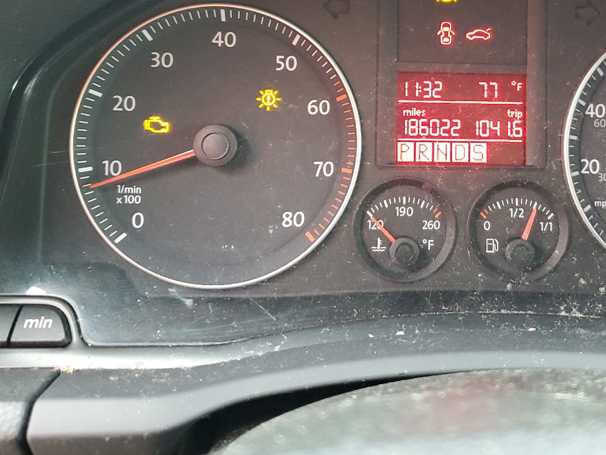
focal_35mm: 43
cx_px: 395
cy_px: 97
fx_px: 753
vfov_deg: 32.8
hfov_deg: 43.3
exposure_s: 1/60.2
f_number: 1.5
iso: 266
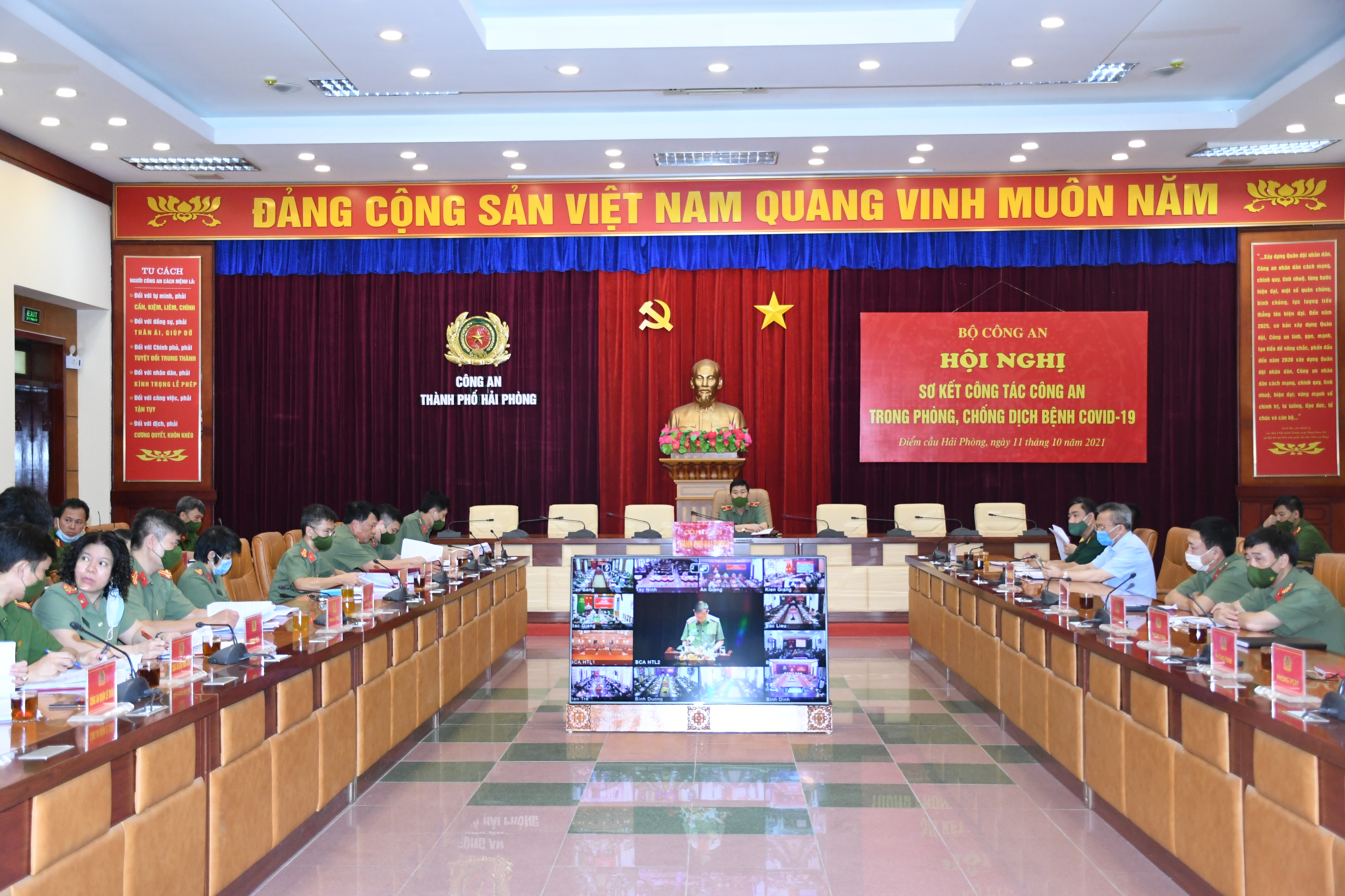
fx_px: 1457
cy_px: 448
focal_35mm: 39
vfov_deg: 34.2
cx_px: 672
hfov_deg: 49.6
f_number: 3.8
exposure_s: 1/200
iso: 2000
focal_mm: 26
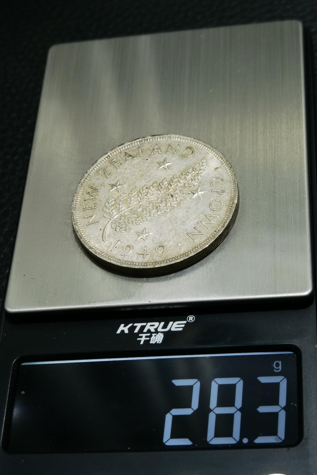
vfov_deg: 29.2
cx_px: 162
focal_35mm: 69
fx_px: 911
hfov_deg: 19.7
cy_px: 238
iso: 125
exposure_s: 1/100
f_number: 1.9
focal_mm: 6.67
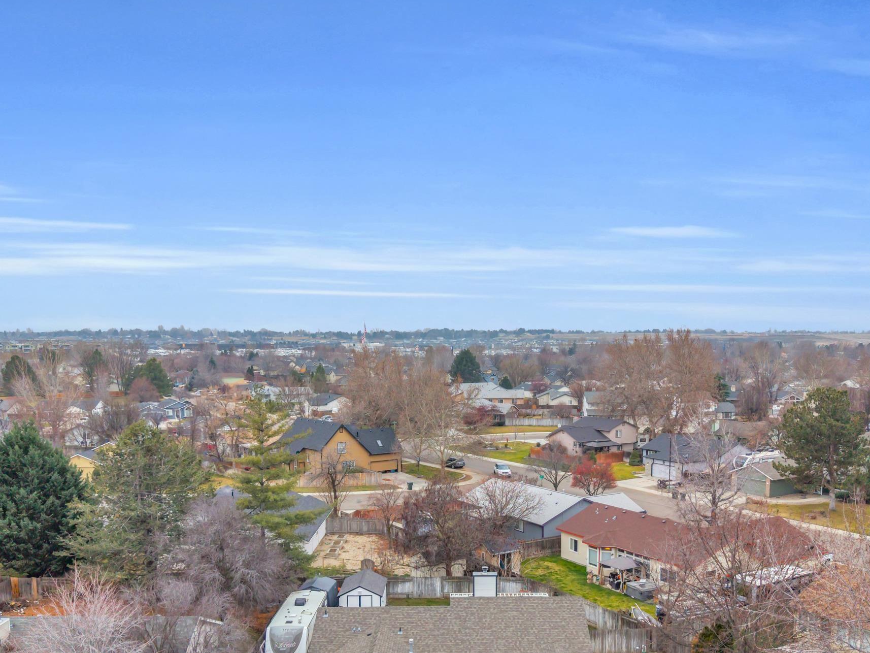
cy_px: 470
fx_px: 880
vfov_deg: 39.8
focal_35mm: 35
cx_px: 456
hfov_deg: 52.6
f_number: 1.8
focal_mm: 8.67
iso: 200
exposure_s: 1/1000
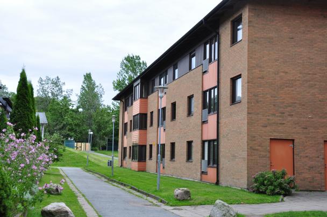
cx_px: 164
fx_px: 435
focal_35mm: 48
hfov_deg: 41.2
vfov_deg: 28.0
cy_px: 108
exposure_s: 1/250
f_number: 8
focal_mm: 32
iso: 640
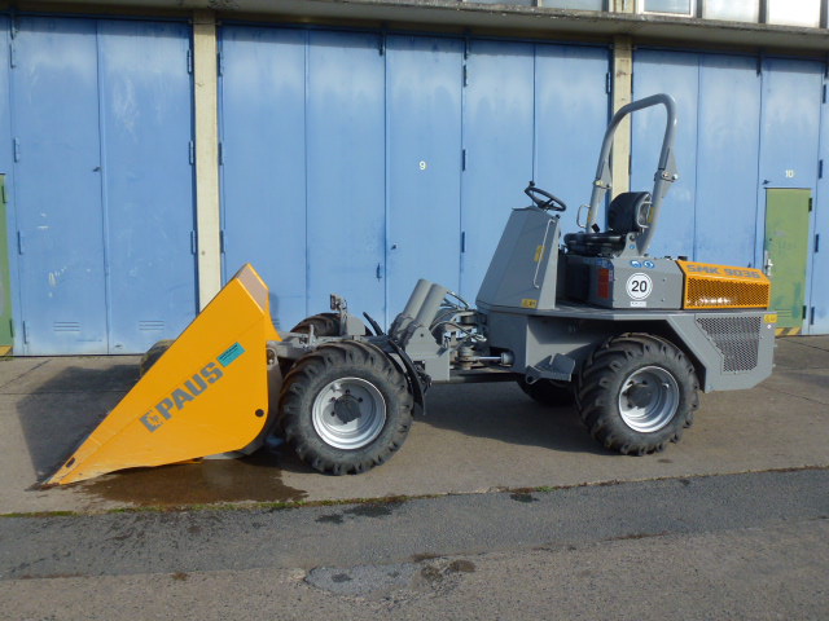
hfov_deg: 63.4
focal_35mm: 28
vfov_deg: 49.7
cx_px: 414
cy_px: 310
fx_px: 671
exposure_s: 1/640
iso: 100
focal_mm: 5
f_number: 3.5
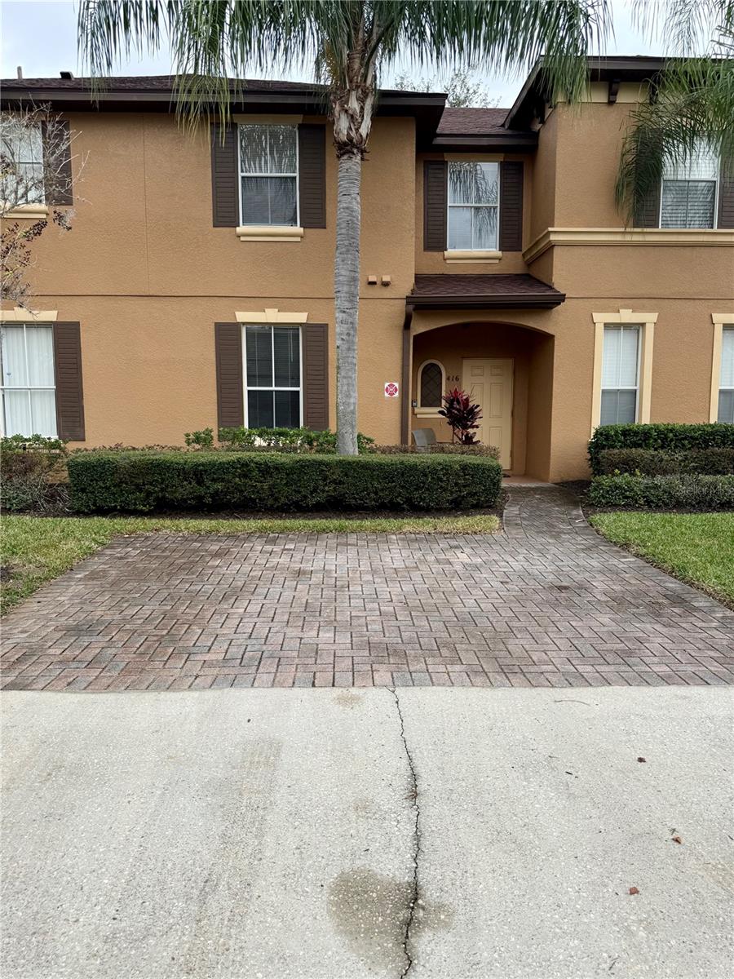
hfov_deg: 56.8
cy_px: 490
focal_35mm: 24
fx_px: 679
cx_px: 367
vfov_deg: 71.6
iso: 80
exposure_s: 1/1271
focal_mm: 6.76
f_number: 1.78
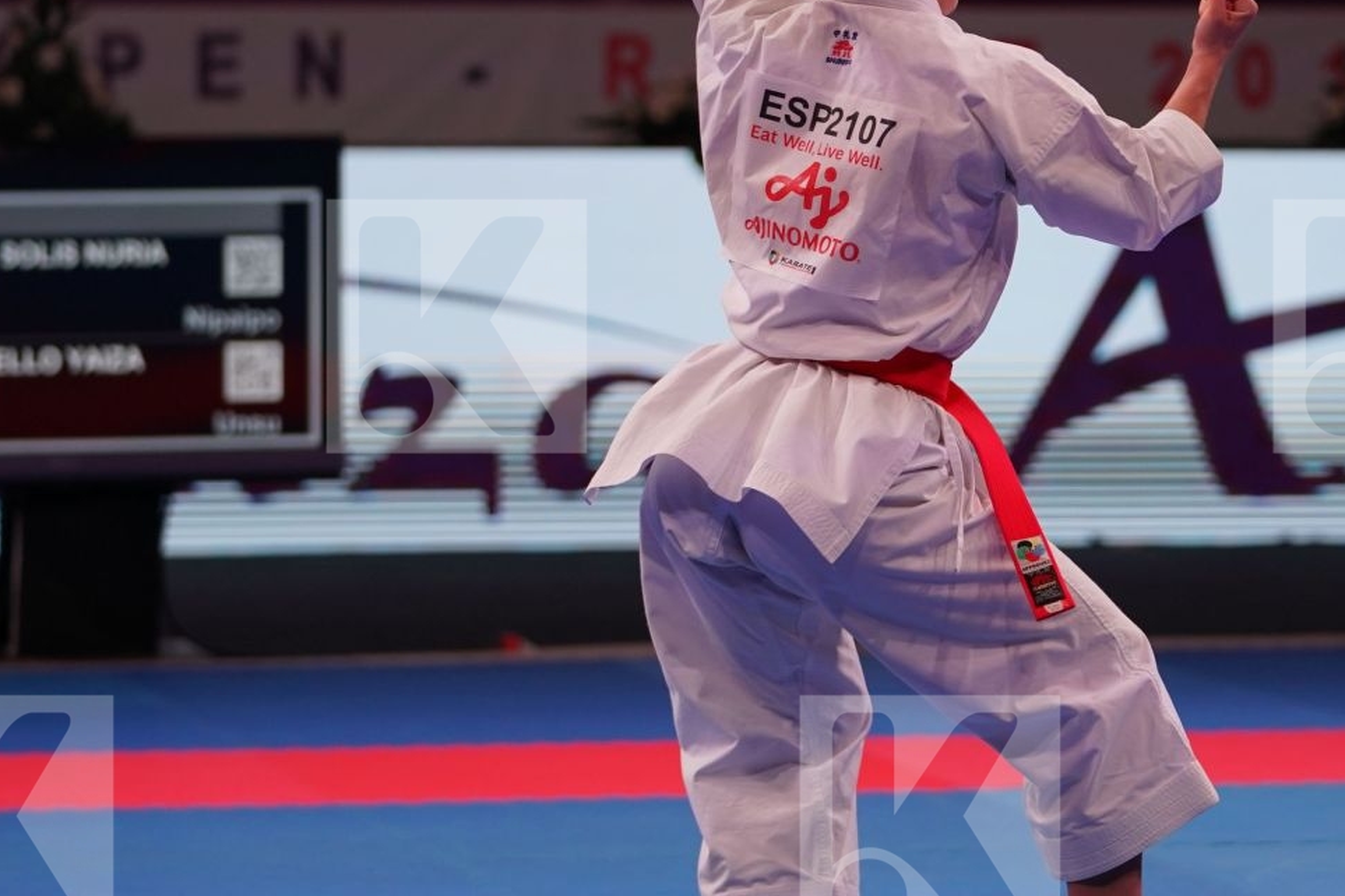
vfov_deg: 6.9
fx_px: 7472
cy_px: 327
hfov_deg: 10.3
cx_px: 930
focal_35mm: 200
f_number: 2.8
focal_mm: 107
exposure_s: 1/500
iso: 800
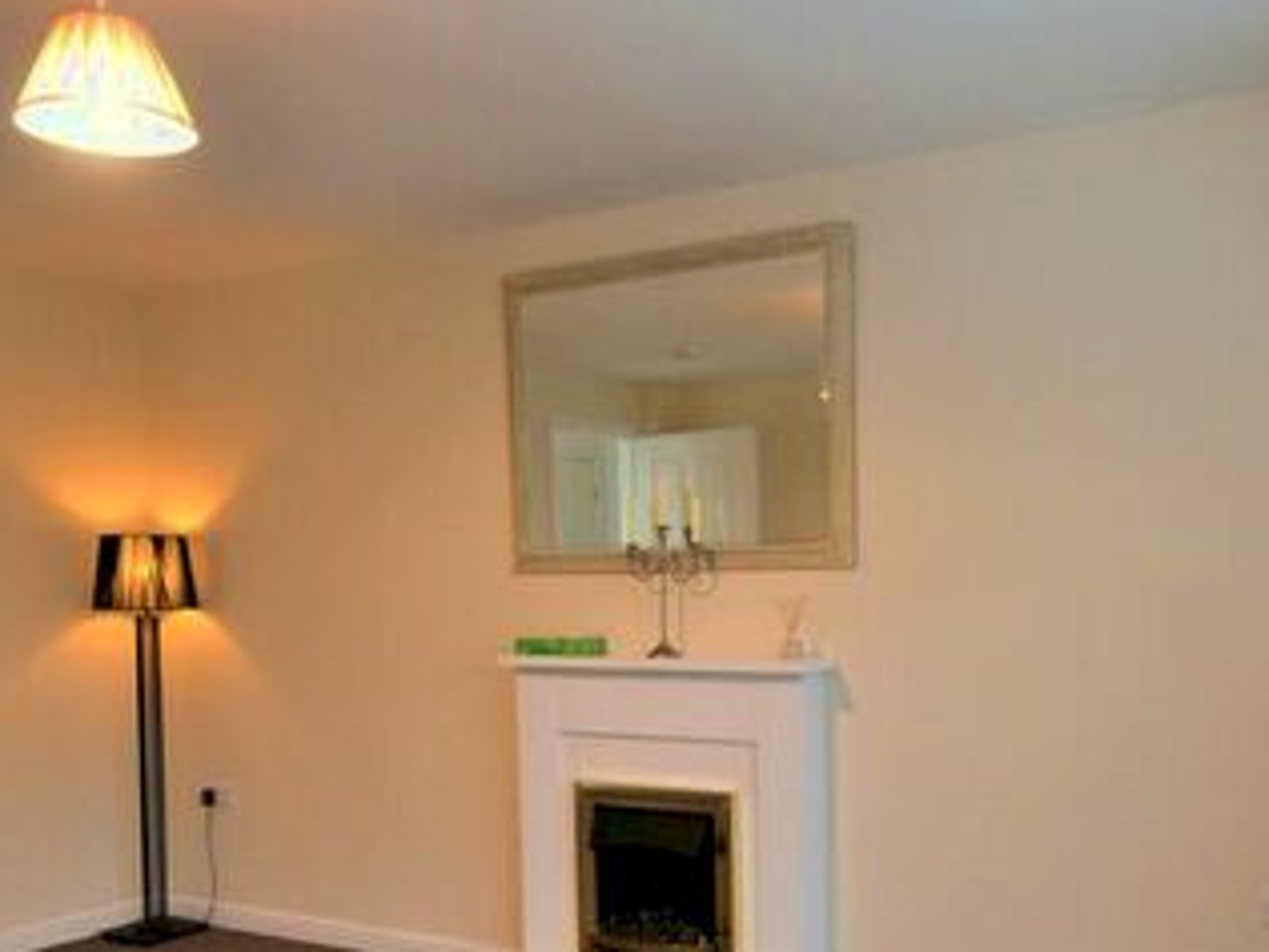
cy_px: 633
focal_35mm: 32
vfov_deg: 43.6
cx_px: 747
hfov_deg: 56.5
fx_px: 1173
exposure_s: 1/60
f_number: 3.5
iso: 560
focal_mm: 10
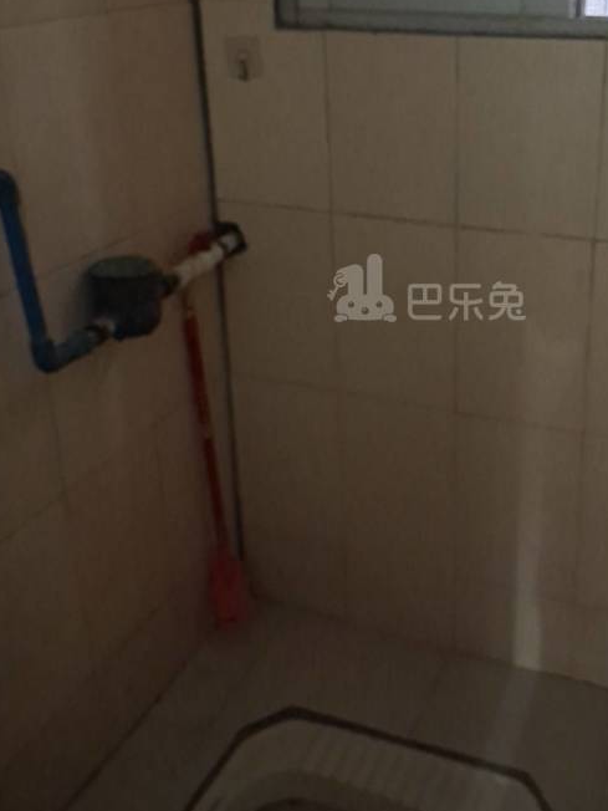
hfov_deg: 39.0
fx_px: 843
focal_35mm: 36
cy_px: 289
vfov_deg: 50.7
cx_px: 426
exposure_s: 1/14
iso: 1398
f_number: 1.79
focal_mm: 4.71
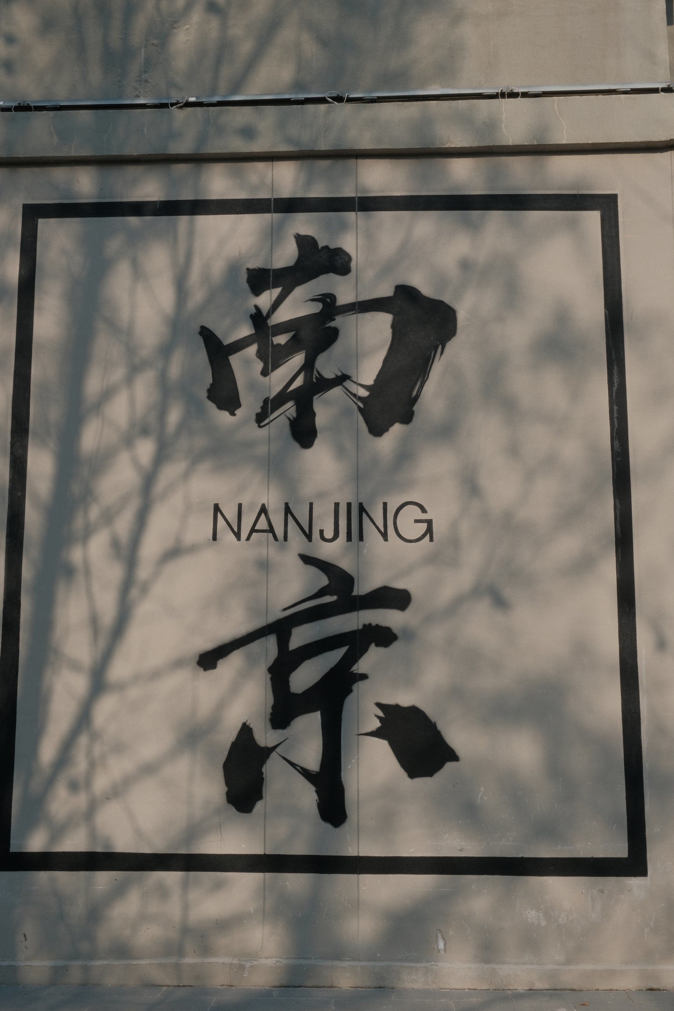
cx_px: 337
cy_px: 506
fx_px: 1067
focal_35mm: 38
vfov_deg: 50.7
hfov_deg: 35.1
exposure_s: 1/100
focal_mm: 25.4
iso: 320
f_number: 20
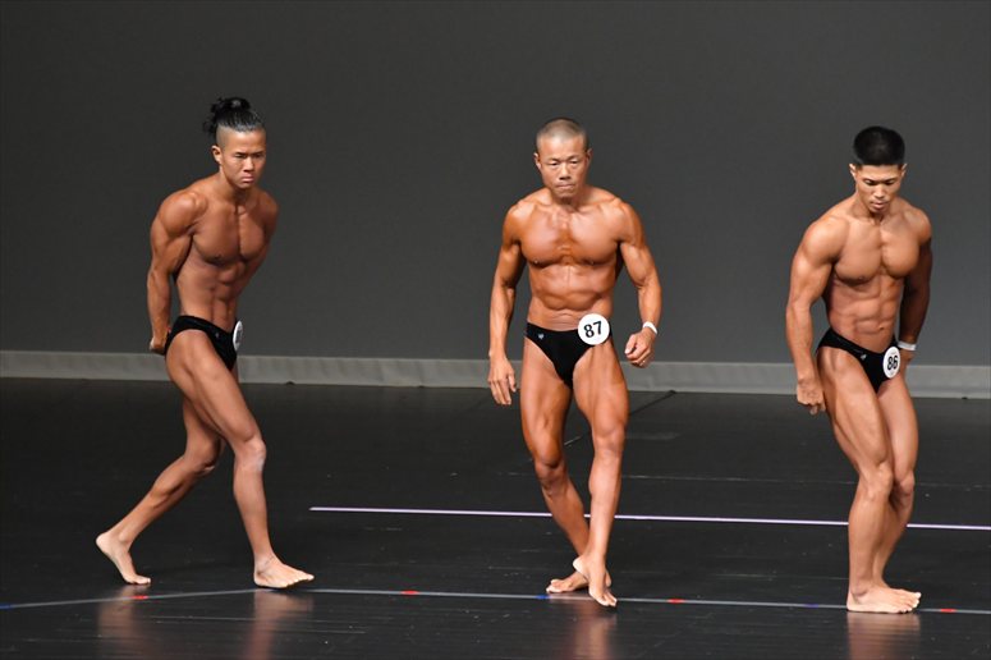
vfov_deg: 4.0
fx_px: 9493
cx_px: 496
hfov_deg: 6.0
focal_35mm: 345
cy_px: 330
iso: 5000
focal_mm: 230
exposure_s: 1/400
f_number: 5.6
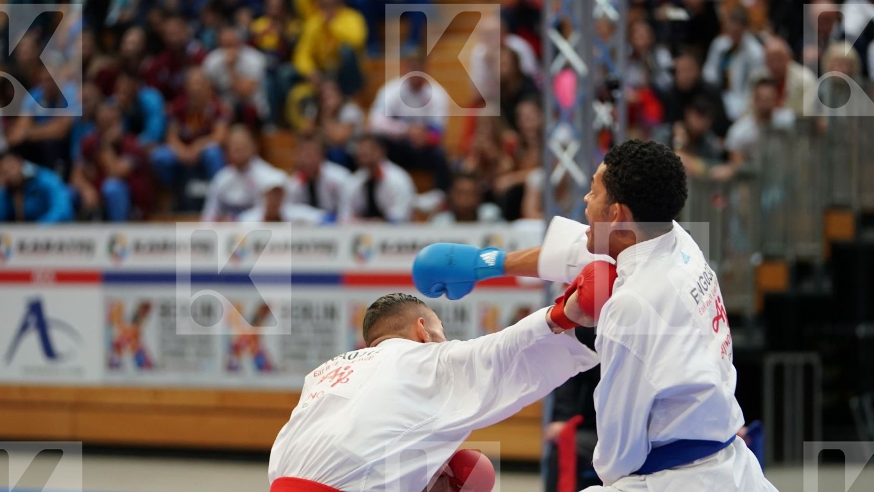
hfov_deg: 12.2
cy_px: 278
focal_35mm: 177
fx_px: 4102
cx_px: 443
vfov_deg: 6.9
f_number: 2.8
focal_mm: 133
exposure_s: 1/1000
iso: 2000
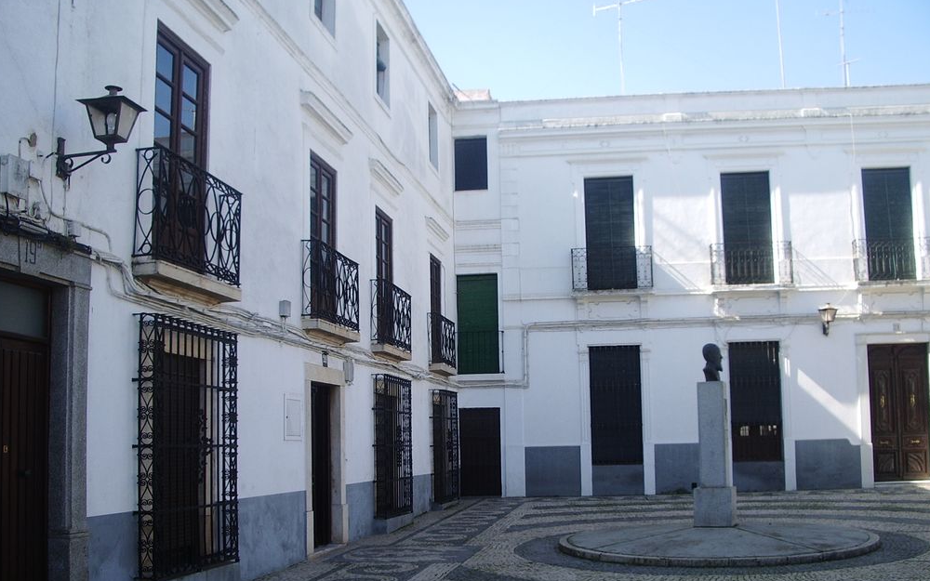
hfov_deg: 51.5
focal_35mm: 38
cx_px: 464
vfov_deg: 33.5
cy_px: 348
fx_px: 963
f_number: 4.3
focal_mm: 5.8
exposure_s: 1/125
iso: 50
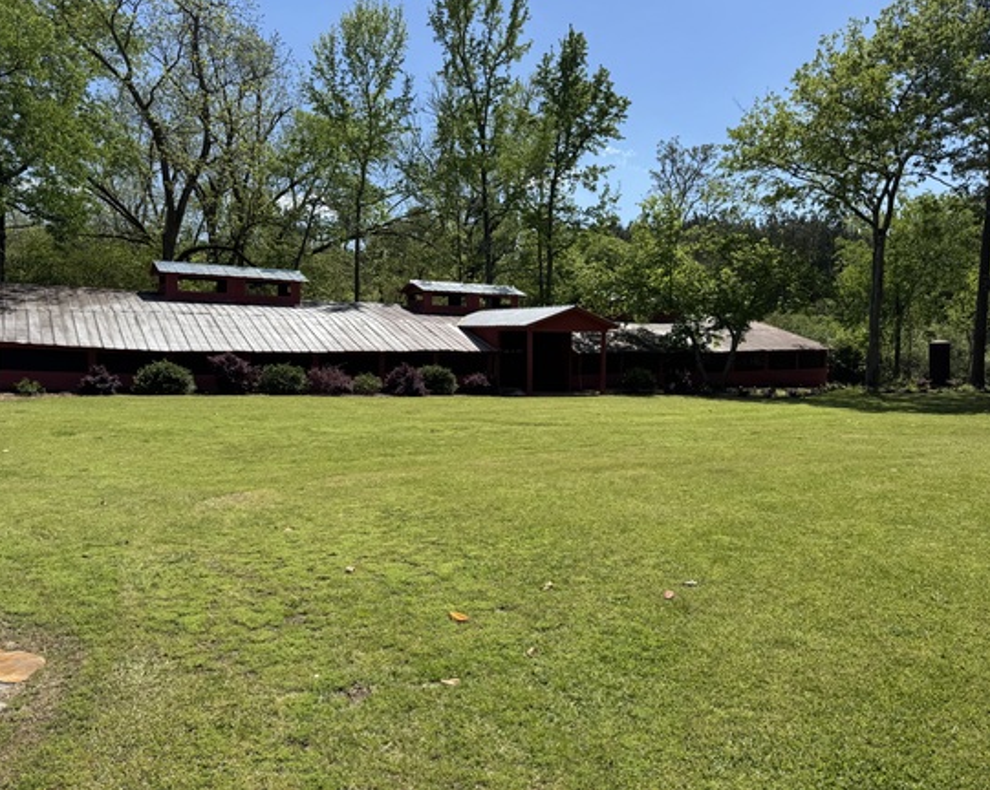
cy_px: 380
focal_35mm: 26
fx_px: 761
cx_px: 511
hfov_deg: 66.1
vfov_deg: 54.9
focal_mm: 6.76
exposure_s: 1/4310
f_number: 1.78
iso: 80
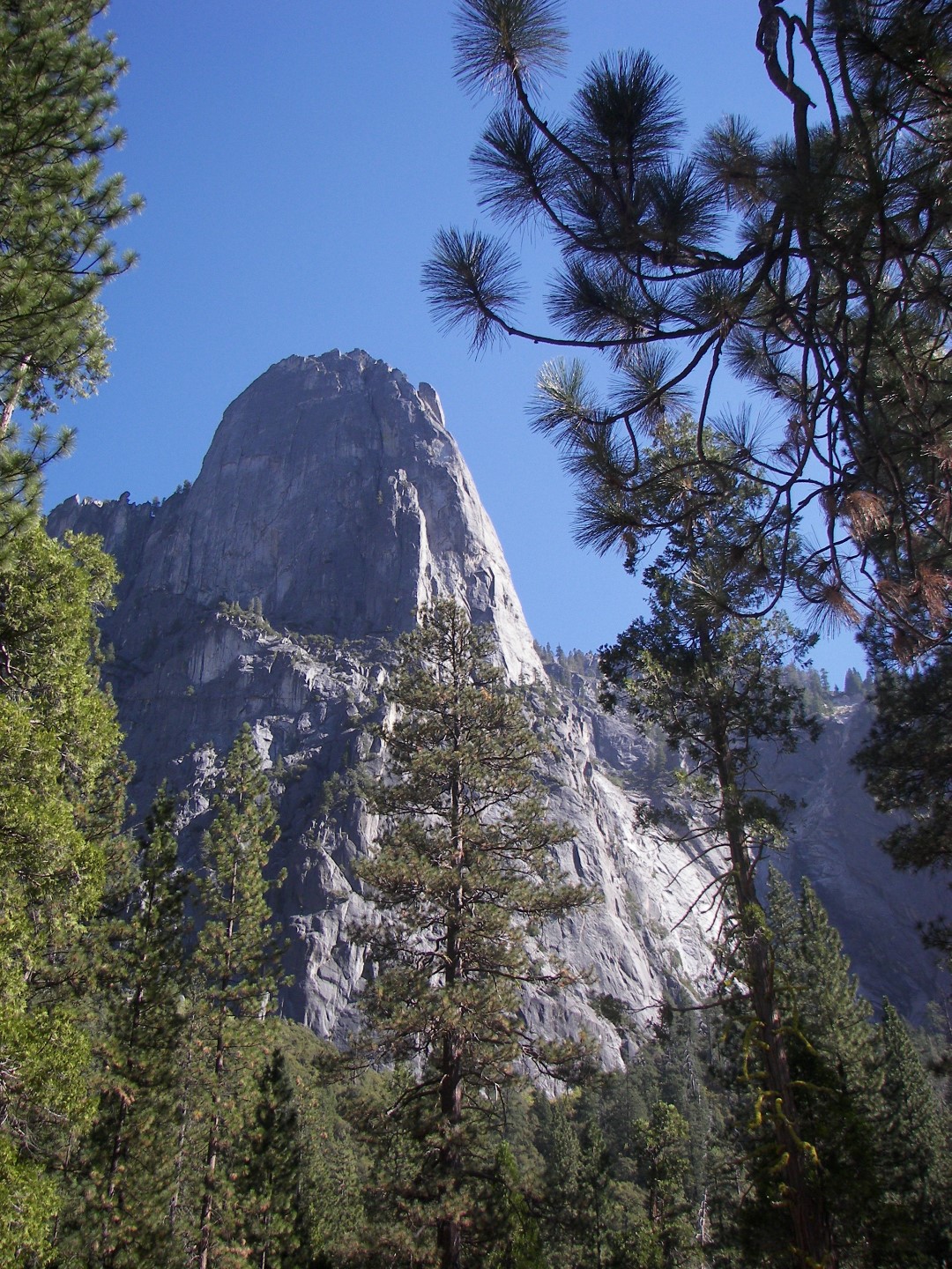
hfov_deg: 39.7
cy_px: 634
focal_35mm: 36
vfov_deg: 51.4
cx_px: 476
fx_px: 1320
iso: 64
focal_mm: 6
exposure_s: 1/640
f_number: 2.8
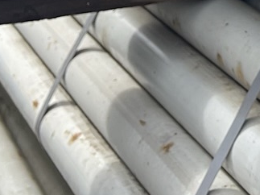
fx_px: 1239
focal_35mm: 165
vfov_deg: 8.4
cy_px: -238
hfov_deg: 10.8
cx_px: 537
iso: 32
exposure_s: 1/945
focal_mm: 5.1
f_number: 1.6
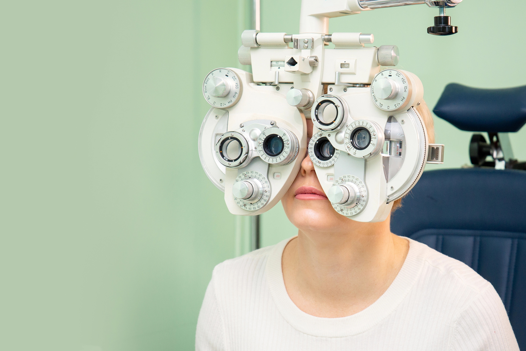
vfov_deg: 19.5
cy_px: 176
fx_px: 1023
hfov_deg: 28.8
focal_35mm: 70
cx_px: 263
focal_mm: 70
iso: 500
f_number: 5
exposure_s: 1/125
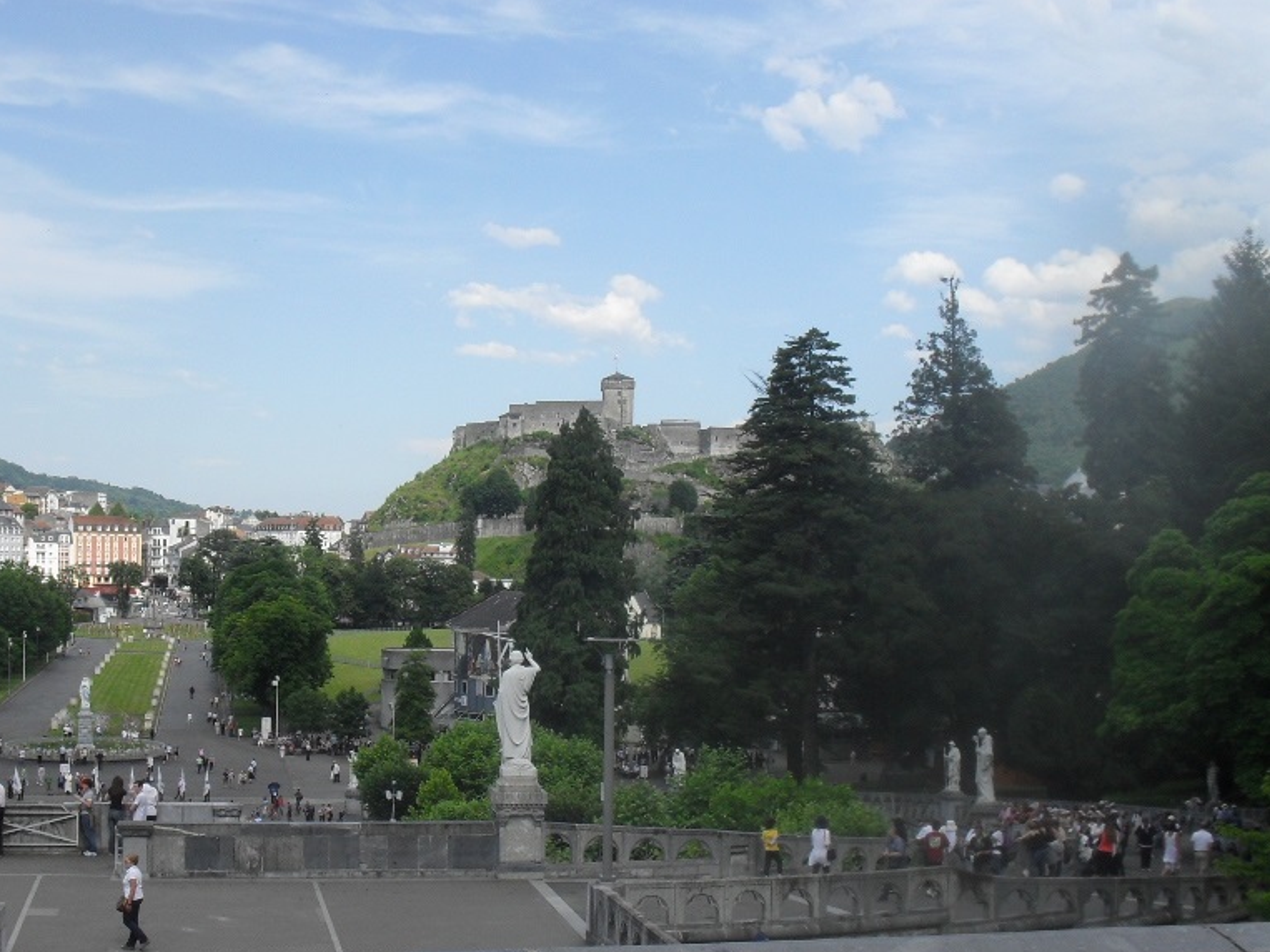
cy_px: 558
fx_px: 1724
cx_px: 571
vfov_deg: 30.8
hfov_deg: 40.4
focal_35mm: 47
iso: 100
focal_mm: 6.3
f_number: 8.4
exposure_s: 1/180
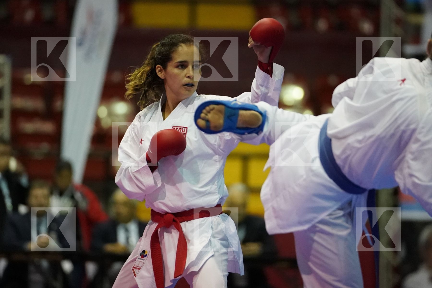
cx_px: 216
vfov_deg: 4.9
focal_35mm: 279
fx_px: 3348
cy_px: 144
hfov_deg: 7.4
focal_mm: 186
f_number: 2.8
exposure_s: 1/800
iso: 6400
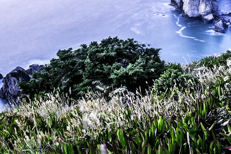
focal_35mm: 42
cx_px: 161
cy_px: 28
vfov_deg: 31.0
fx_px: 269
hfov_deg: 45.4
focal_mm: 12
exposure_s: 15
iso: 200
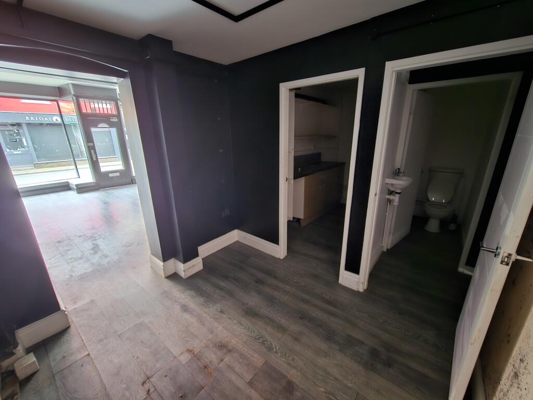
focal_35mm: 13
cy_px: 200
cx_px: 266
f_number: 2.2
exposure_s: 1/8
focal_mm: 2.2
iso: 800
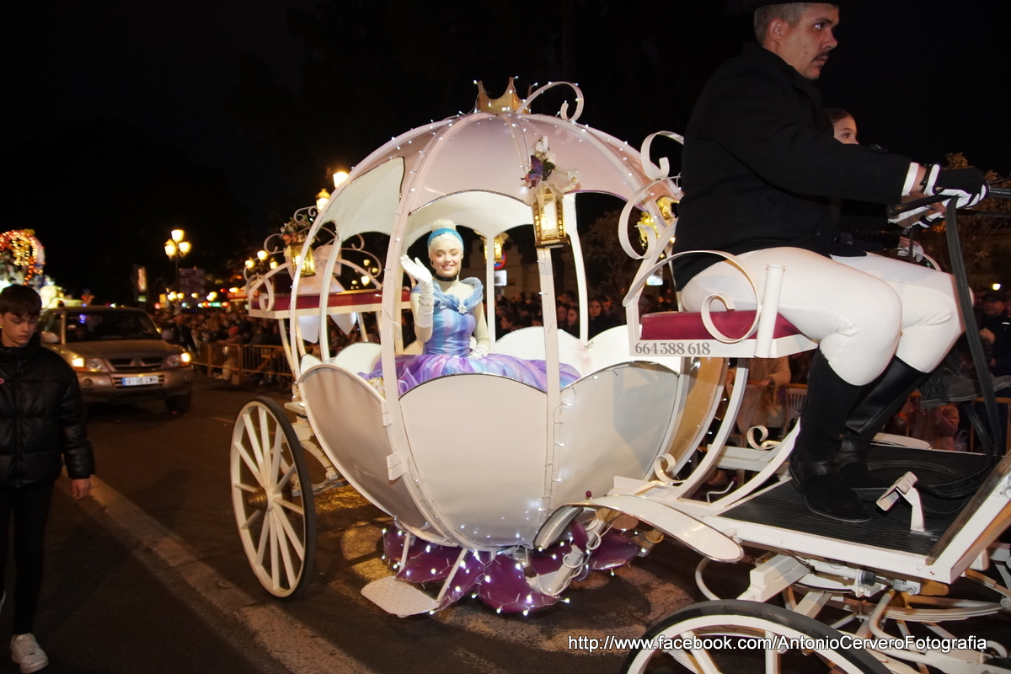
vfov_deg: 53.1
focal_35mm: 24
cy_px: 337
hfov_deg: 73.7
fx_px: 674
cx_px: 506
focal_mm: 16
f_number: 2.8
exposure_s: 1/160
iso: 2500
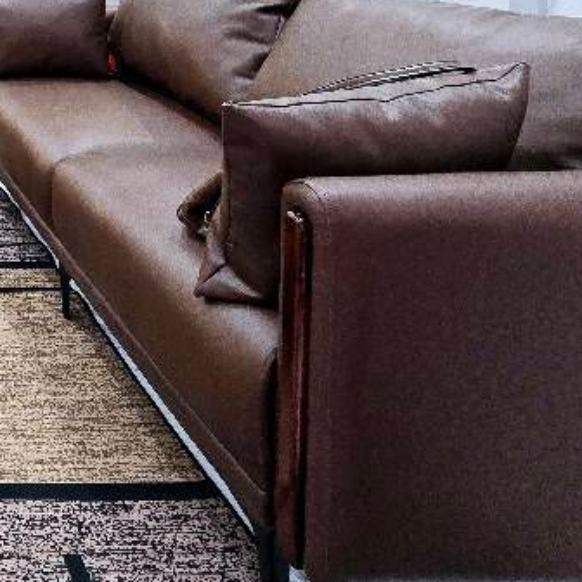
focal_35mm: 35
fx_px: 666
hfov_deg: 33.0
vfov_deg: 38.7
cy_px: -62
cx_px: -197
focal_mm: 2.2
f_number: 2.2
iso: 320
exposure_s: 1/50
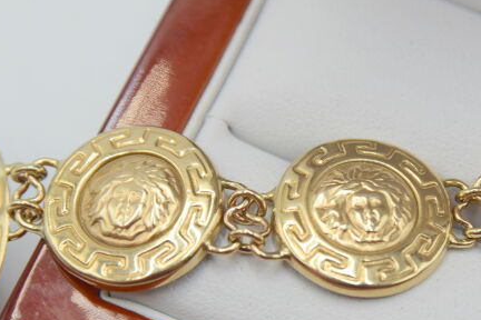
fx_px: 3031
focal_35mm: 227
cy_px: 208
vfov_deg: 6.1
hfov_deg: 9.1
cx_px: 365
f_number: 8
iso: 360
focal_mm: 85
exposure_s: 1/250
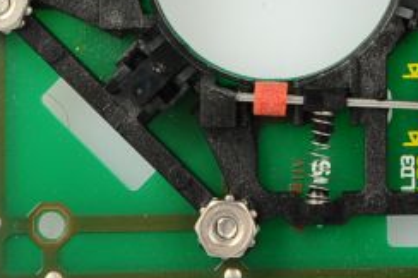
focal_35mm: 444
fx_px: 5148
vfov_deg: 3.1
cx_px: 500
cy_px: -166
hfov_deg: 4.6
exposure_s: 1/160
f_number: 9
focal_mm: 120
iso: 400
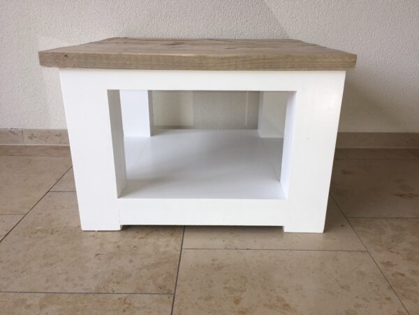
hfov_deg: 61.7
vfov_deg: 48.2
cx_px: 210
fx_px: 351
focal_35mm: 29
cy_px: 158
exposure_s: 1/100
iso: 25
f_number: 2.2
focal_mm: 4.15
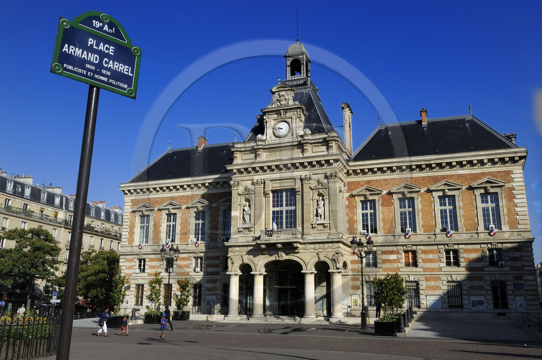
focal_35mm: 31
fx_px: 466
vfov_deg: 42.2
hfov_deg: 60.3
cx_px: 271
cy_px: 180
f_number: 18
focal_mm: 31
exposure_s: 1/160
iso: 200
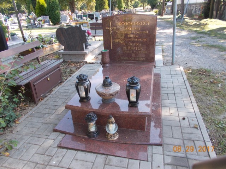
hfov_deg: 67.3
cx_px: 113
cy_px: 84
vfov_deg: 53.1
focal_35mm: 26
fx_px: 170
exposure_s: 1/250
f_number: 3.2
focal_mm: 4.6
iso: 220
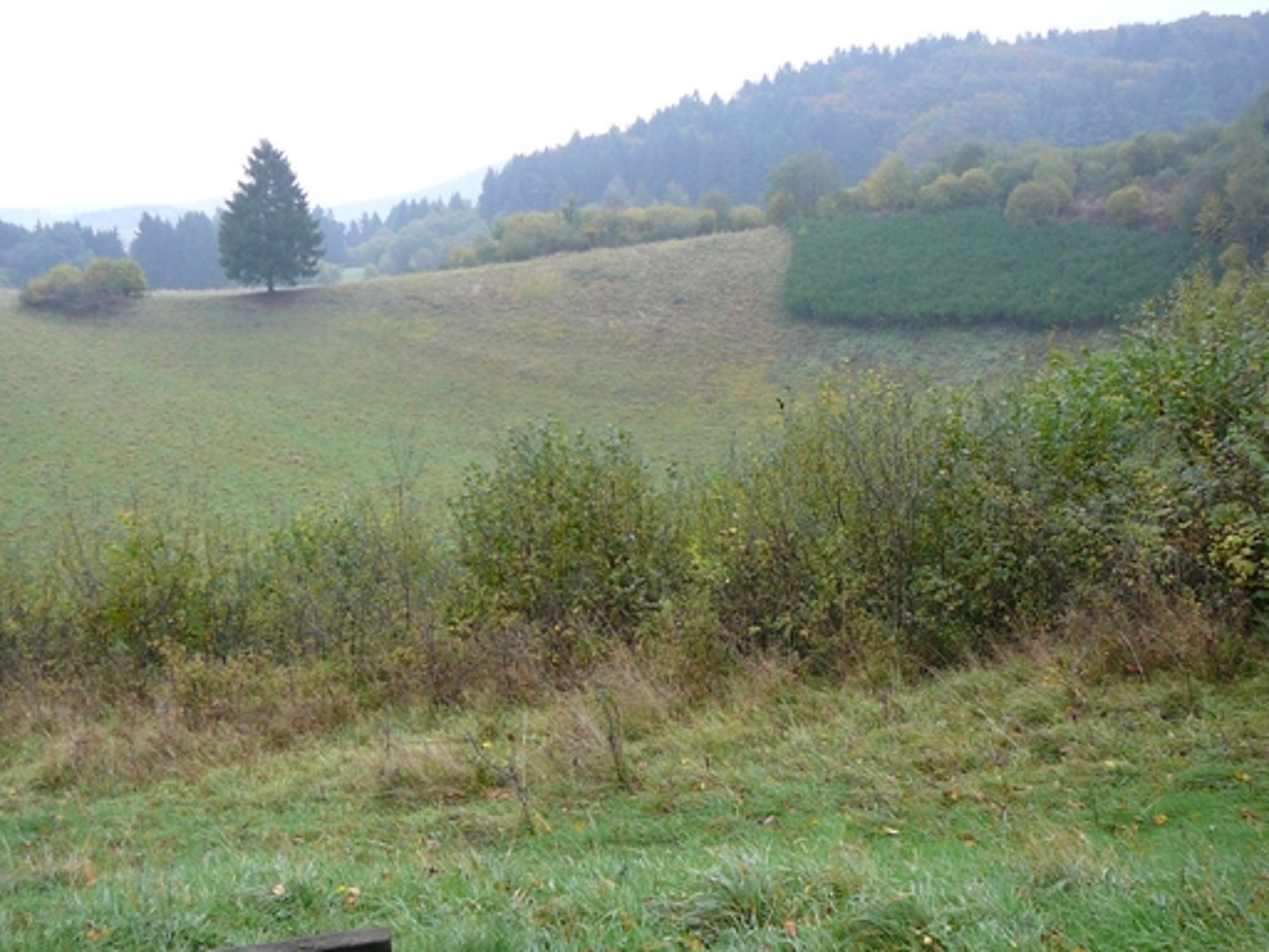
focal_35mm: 41
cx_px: 615
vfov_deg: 35.1
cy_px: 511
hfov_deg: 45.8
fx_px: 1503
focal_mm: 5.2
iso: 80
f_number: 2.8
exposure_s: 1/60
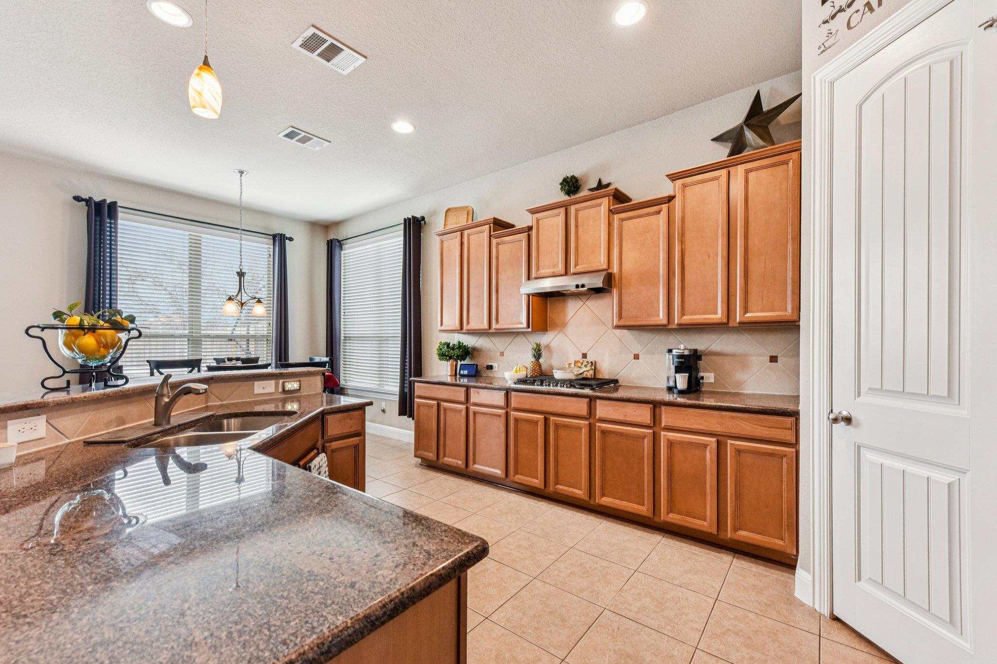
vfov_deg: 81.2
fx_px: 388
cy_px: 332
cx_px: 498
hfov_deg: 104.3
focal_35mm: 14
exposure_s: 1/15
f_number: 8
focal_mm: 14
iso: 500
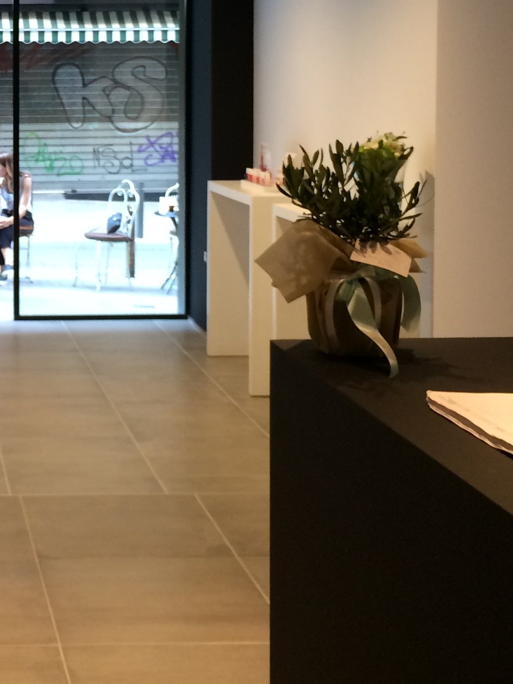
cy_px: 155
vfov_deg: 28.9
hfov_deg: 21.0
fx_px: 1304
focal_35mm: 66
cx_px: -66
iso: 125
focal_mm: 4.15
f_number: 2.2
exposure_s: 1/33
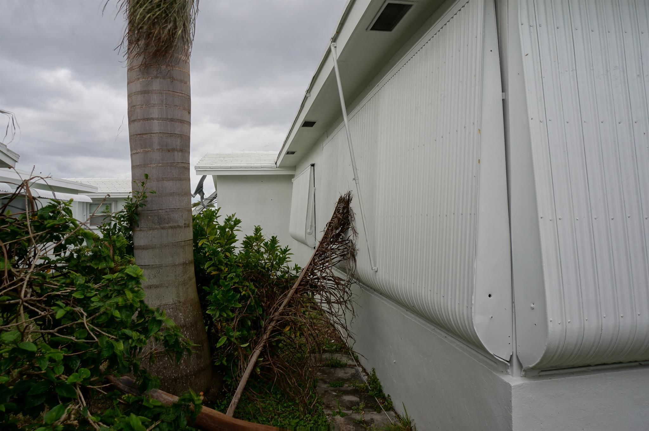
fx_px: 432
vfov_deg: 53.0
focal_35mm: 24
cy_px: 216
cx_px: 324
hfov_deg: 73.8
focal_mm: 16
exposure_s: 1/100
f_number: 9
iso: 100
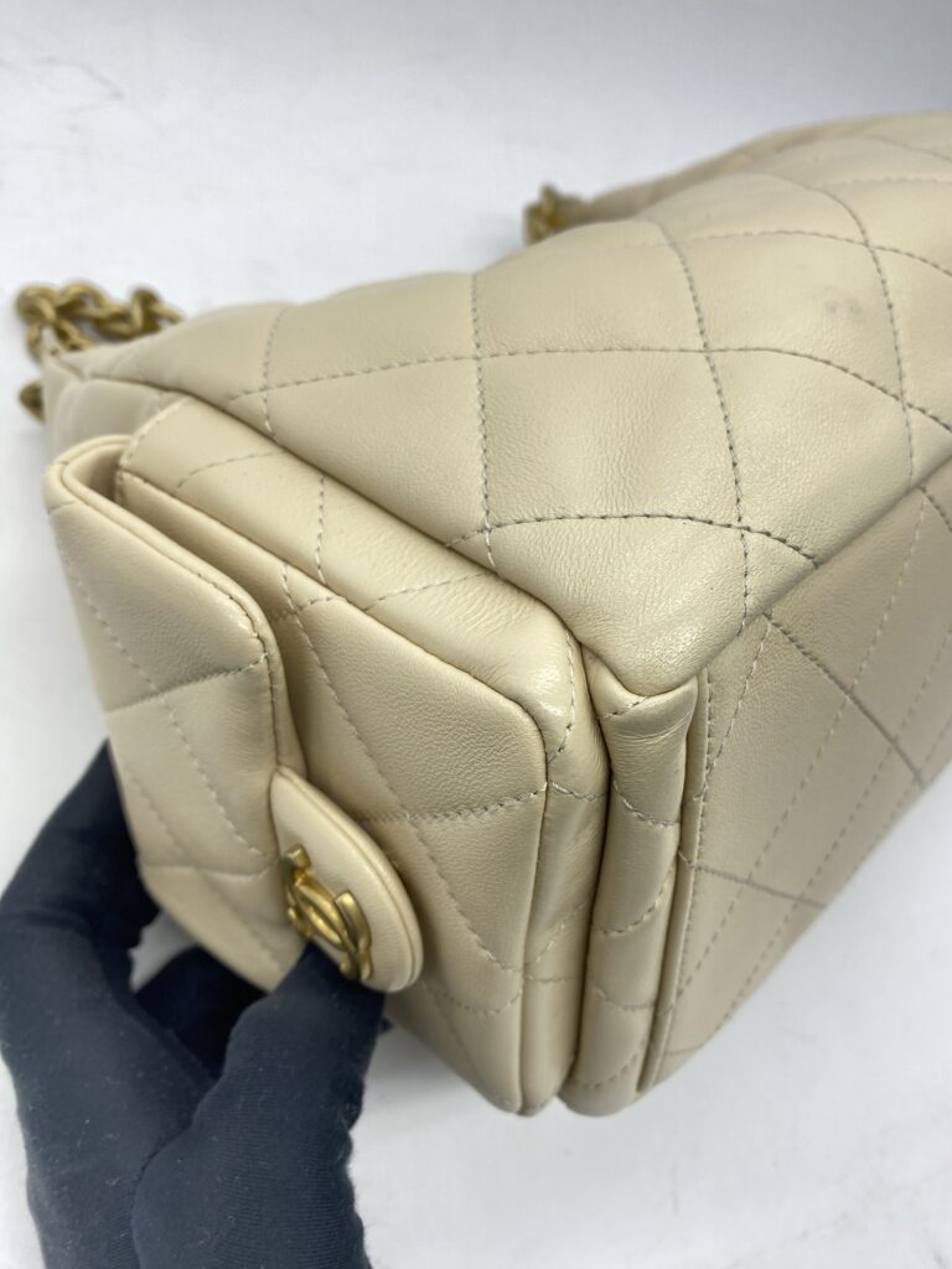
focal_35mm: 25
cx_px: 476
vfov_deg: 69.4
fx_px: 917
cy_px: 634
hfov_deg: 54.9
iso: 32
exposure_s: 1/100
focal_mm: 4.25
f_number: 1.8
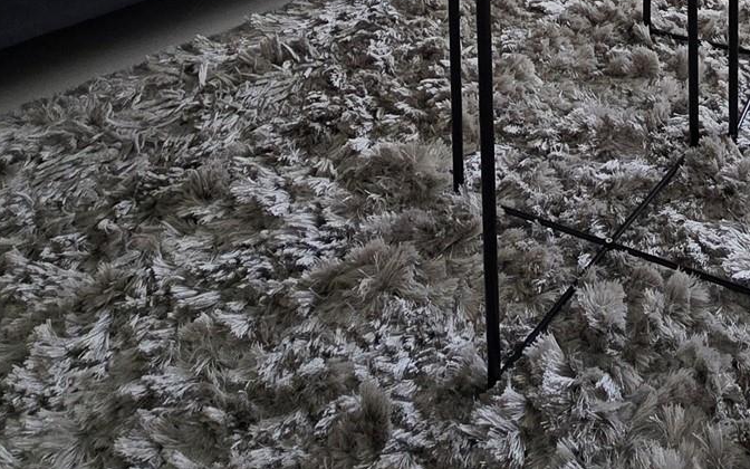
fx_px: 858
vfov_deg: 22.5
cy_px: -303
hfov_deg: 44.6
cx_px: 614
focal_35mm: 42
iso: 50
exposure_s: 1/134
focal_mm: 2.2
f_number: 2.2
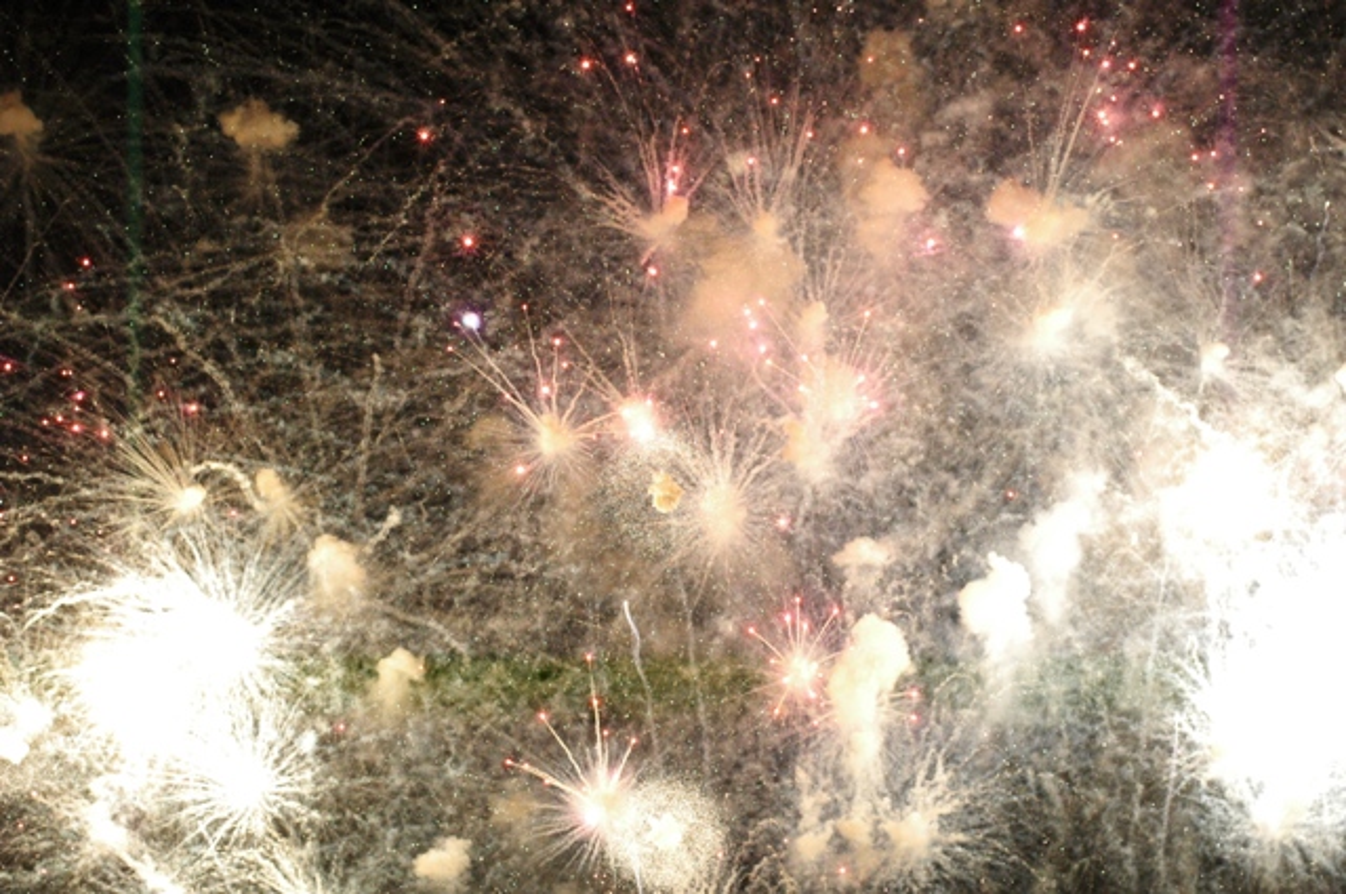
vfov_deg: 18.1
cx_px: 673
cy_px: 447
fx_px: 2801
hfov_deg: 27.0
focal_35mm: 75
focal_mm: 50
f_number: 9
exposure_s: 1/250
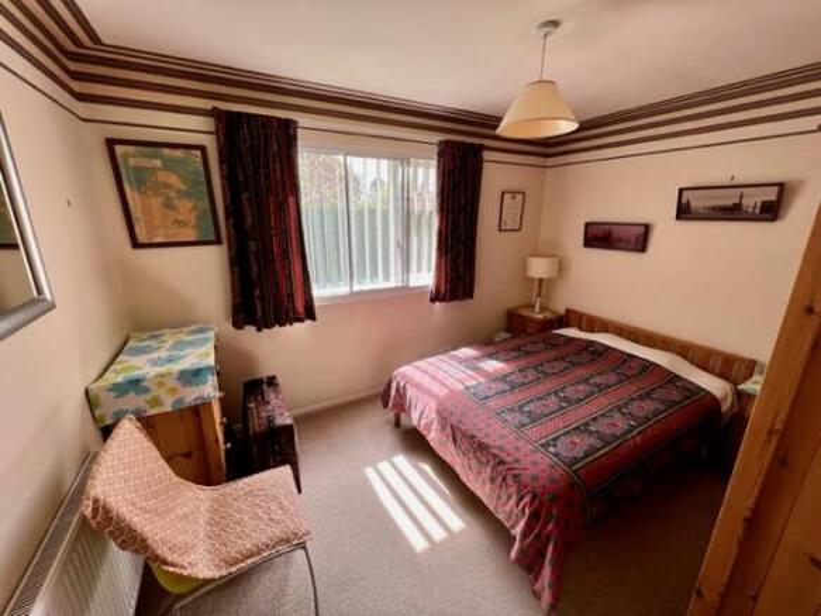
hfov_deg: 106.2
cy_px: 308
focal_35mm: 13
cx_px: 410
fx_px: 308
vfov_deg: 89.9
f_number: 1.8
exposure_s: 1/118
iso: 32
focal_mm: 1.57
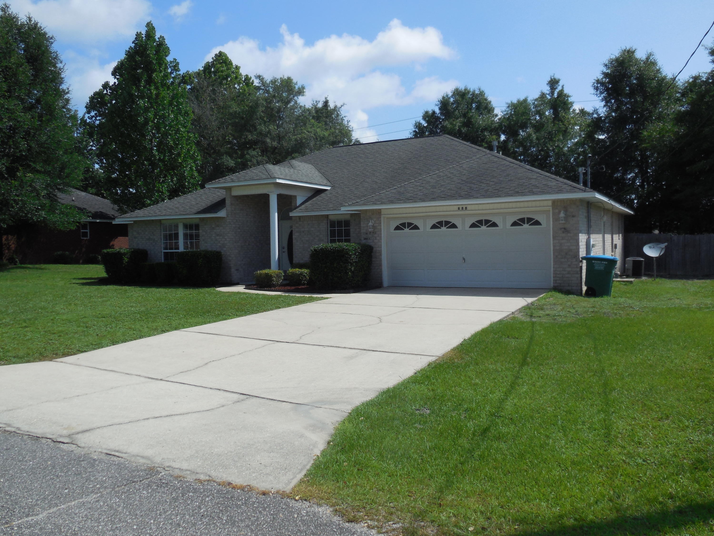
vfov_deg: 46.8
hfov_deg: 60.0
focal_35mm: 30
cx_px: 357
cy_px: 268
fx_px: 619
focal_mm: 5.3
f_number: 3.2
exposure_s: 1/2000
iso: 125
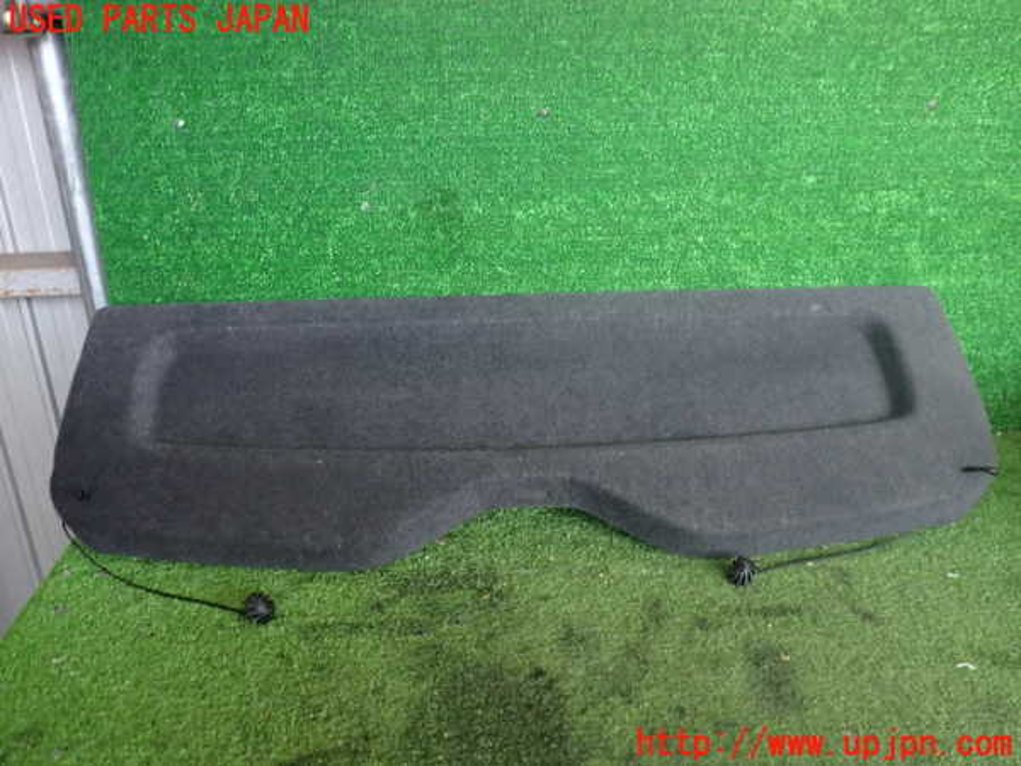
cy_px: 383
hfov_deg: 60.0
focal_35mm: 30
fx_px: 885
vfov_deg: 46.8
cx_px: 510
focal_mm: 5.4
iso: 200
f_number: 2.3
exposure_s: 1/60
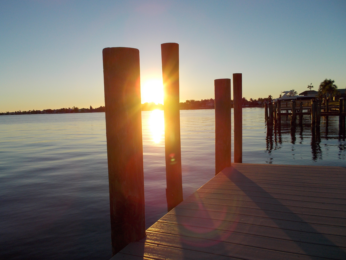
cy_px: 130
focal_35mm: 29
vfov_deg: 48.2
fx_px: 290
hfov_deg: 61.7
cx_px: 173
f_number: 3.3
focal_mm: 4.1
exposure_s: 1/1000
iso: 80
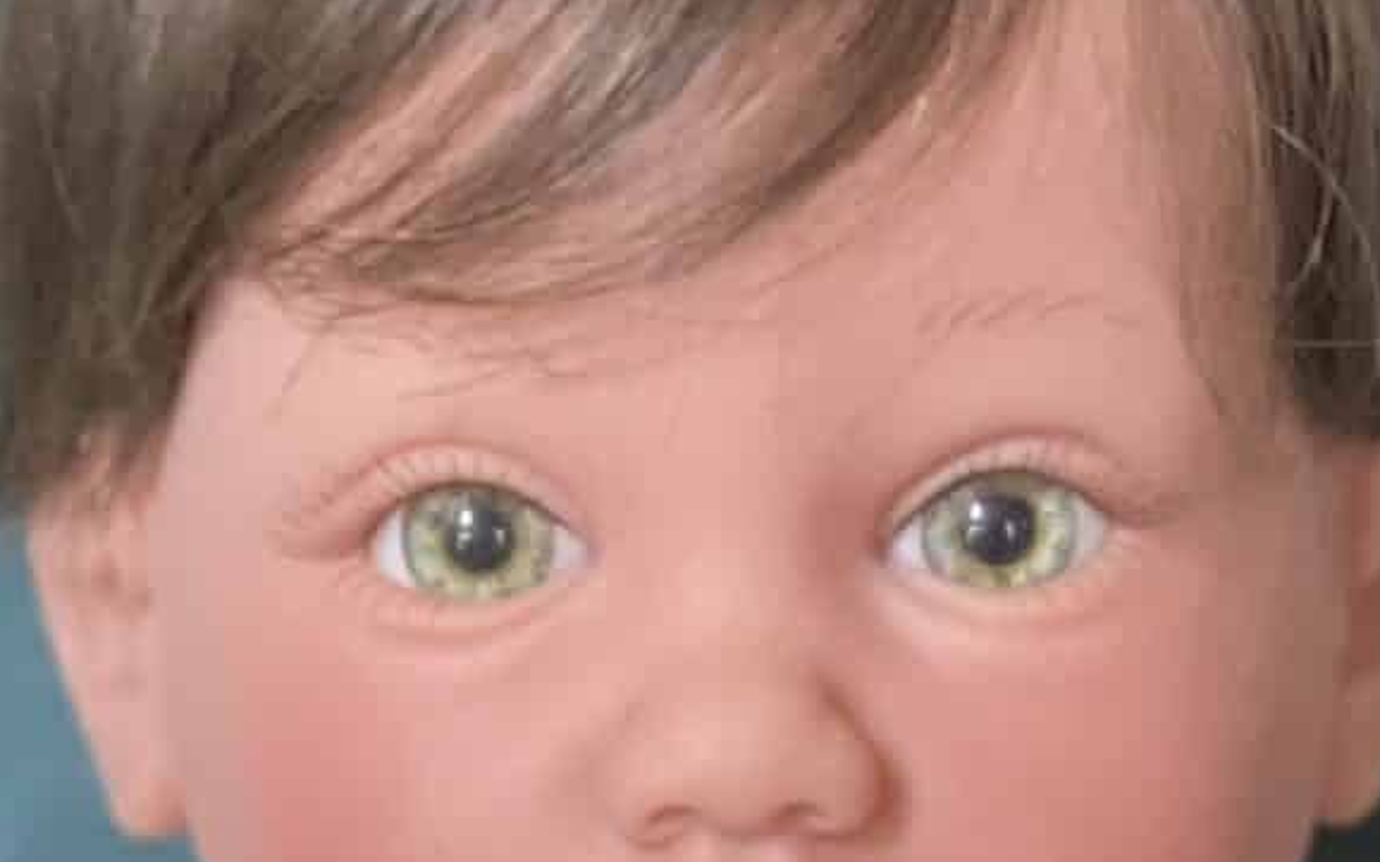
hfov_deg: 8.6
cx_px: 454
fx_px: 9175
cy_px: 2192
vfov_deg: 5.2
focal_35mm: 244
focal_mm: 6
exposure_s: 1/40
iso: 250
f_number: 2
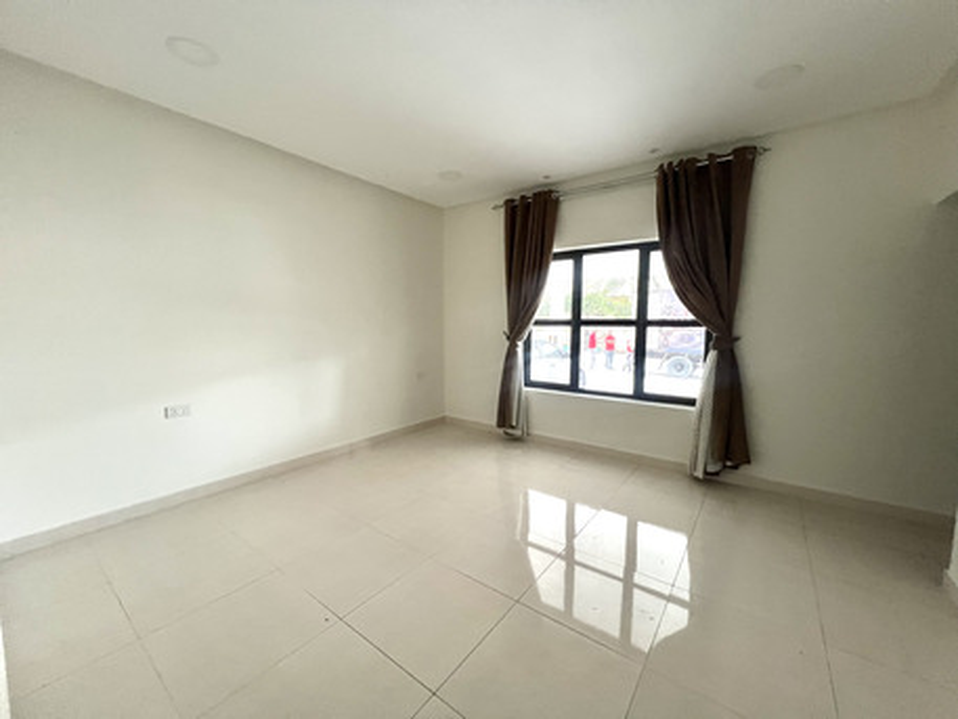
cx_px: 479
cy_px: 360
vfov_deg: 89.9
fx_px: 360
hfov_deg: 106.2
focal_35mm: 13
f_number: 1.8
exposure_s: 1/60
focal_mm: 1.57
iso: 320
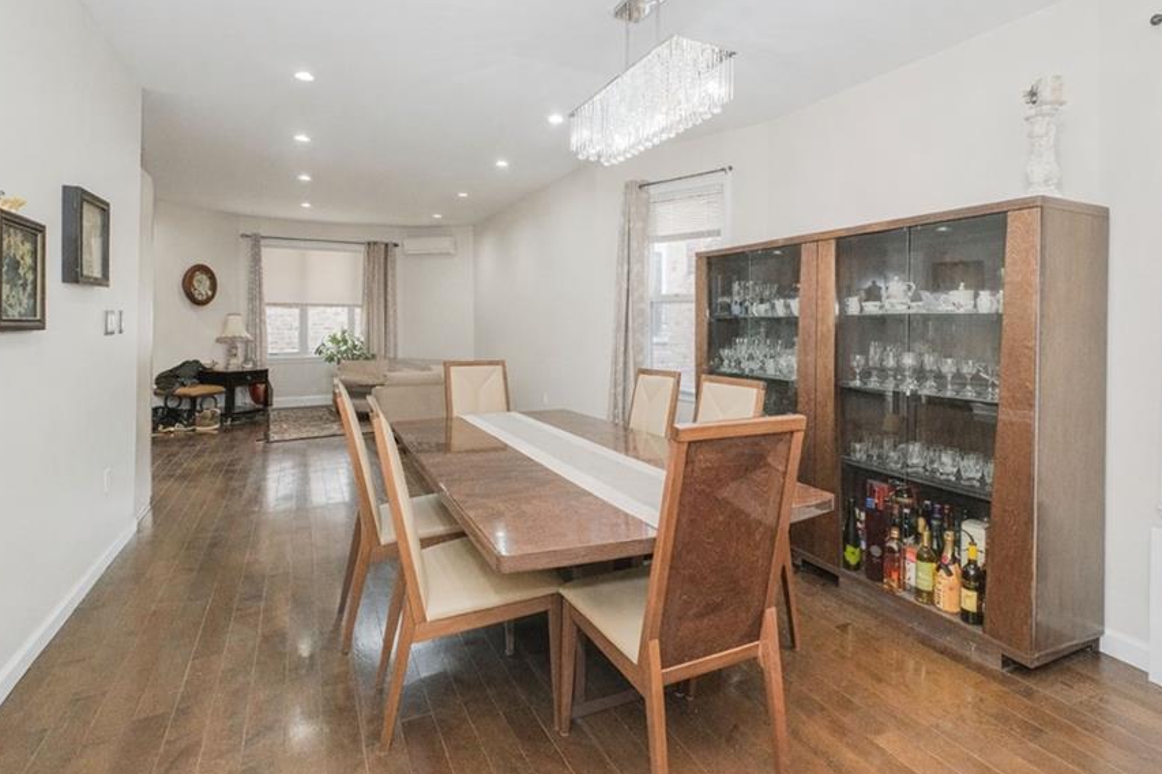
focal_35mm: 18
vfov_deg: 67.0
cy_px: 330
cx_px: 594
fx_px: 581
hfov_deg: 90.0
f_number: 8
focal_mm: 10
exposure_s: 1/60
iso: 1600
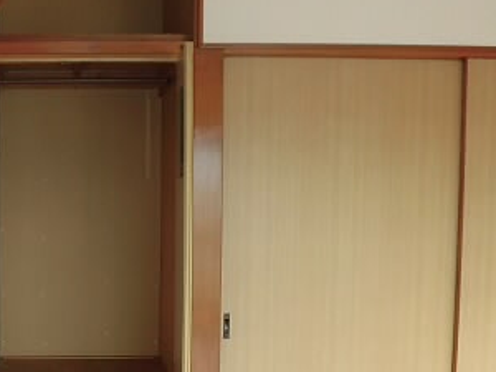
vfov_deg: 30.2
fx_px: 688
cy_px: 220
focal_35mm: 48
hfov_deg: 37.2
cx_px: 55
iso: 100
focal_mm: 4.3
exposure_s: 1/60
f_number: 3.1
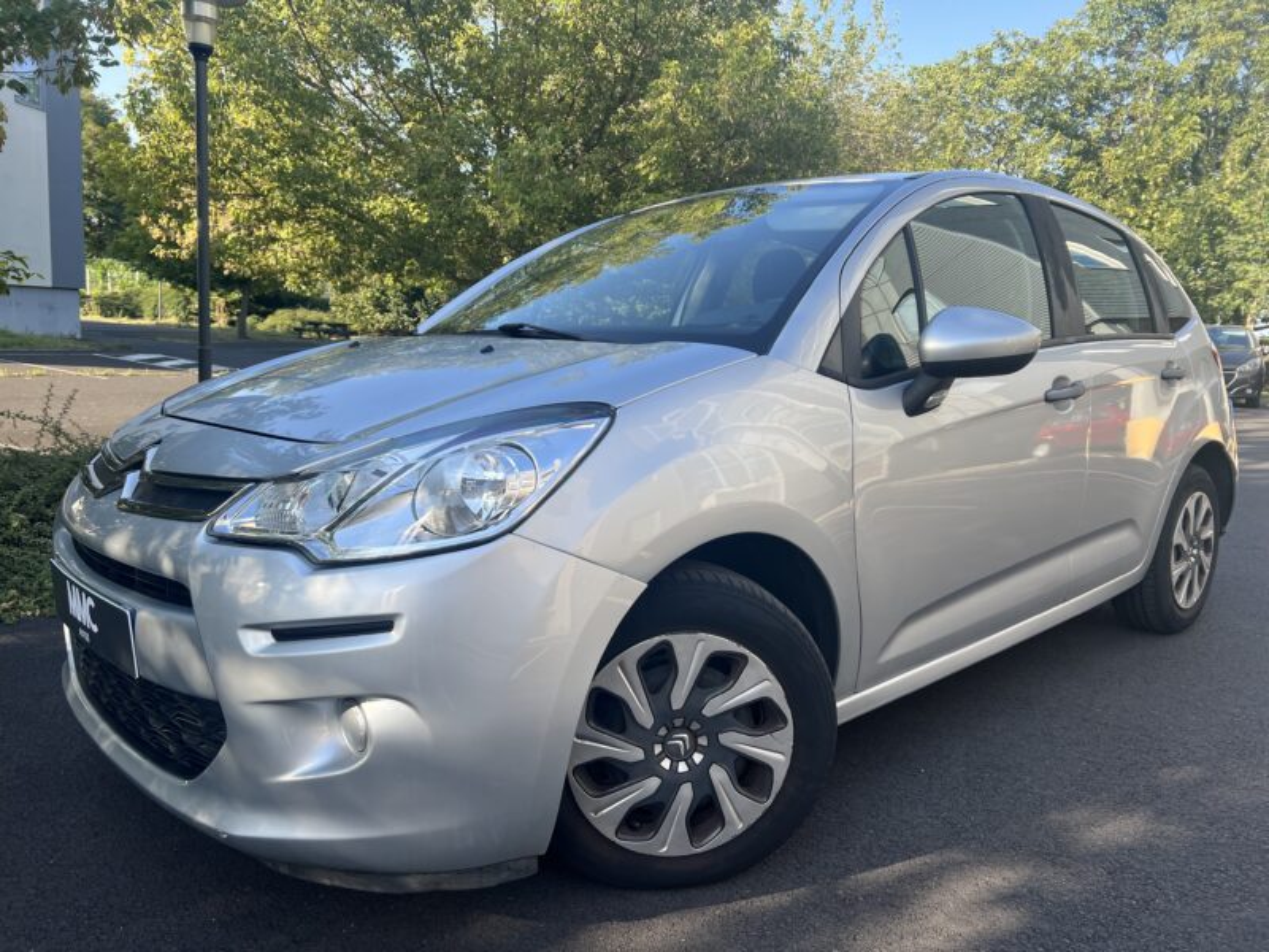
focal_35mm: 26
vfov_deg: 53.1
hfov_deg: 67.3
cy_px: 476
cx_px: 634
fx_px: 953
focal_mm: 5.7
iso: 50
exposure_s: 1/965
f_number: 1.5
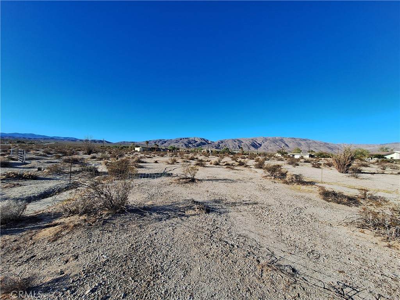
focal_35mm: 13
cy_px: 150
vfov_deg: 89.9
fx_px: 150
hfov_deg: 106.2
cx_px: 200
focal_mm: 1.74
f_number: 2.2
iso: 40
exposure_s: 1/1086
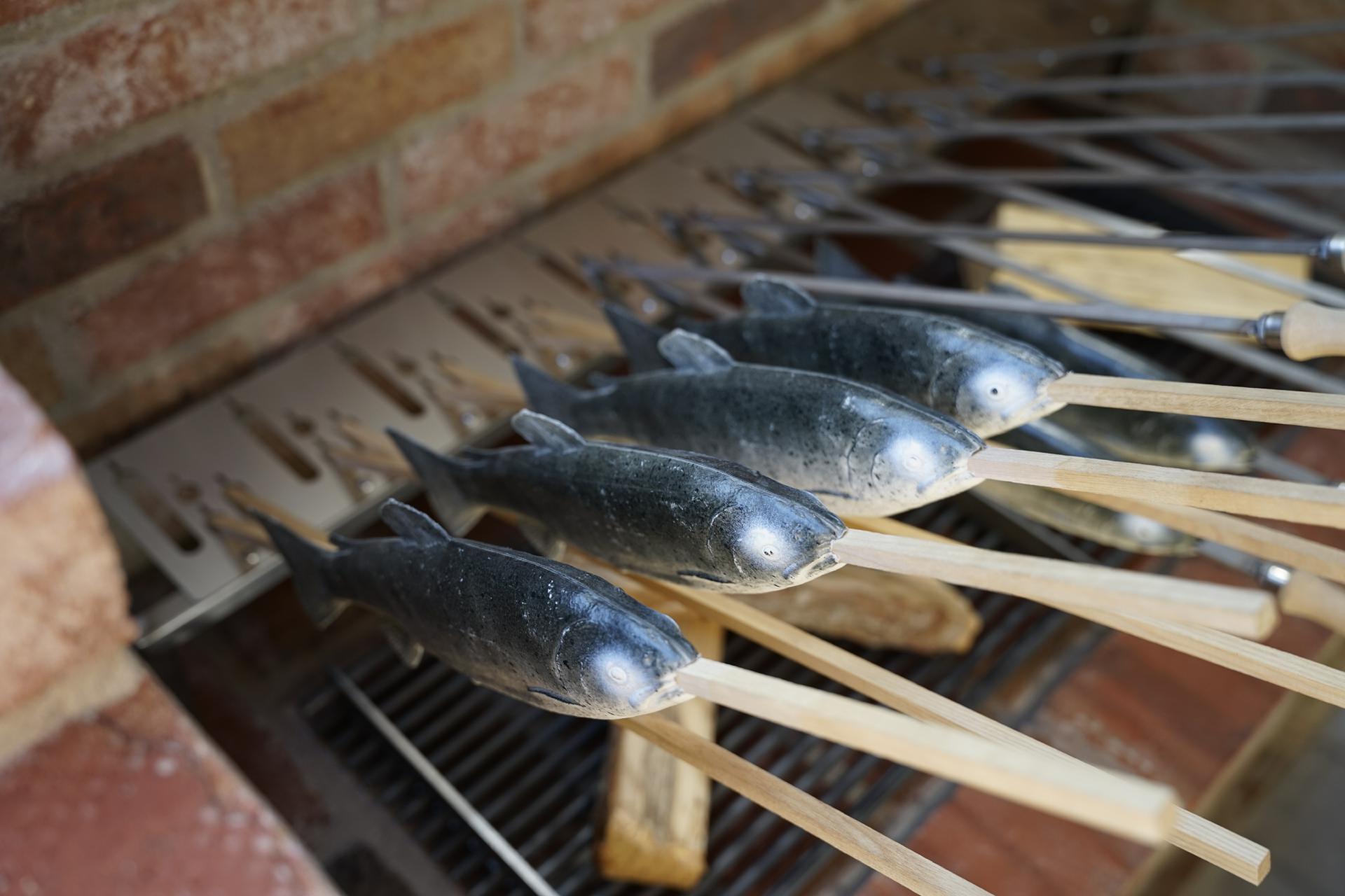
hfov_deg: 52.6
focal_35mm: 36
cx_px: 672
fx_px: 1360
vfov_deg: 36.5
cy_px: 448
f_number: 3.2
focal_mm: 36.4
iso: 160
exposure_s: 1/160
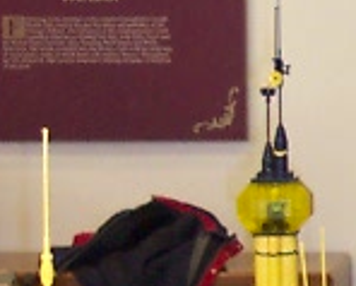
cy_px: 269
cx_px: 767
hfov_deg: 7.1
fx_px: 2745
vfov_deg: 6.0
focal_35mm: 260
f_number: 2.8
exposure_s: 1/30
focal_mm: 8
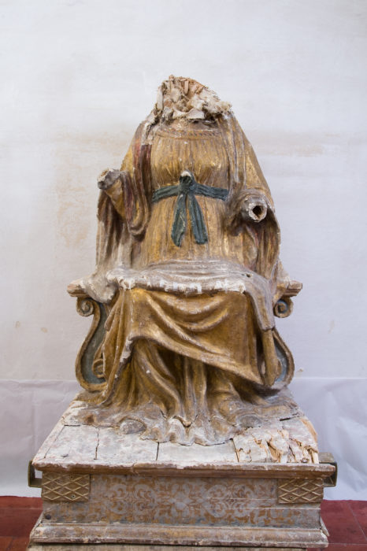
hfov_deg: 43.6
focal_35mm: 30
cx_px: 184
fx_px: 459
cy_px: 276
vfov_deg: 62.0
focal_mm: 30
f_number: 11
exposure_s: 1/100
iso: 200
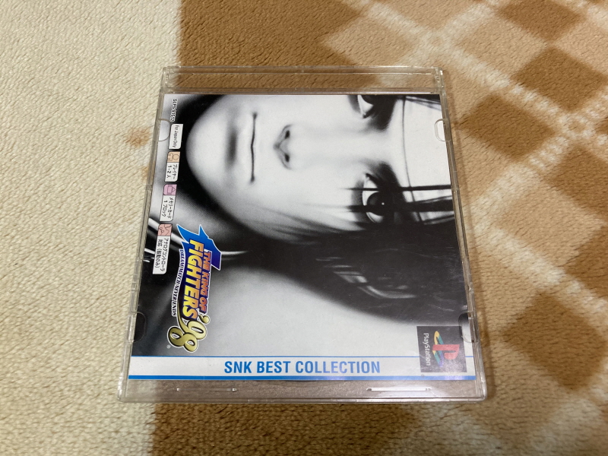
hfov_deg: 63.4
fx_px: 492
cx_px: 304
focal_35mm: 28
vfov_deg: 49.7
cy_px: 228
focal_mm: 3.99
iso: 160
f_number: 1.8
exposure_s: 1/60
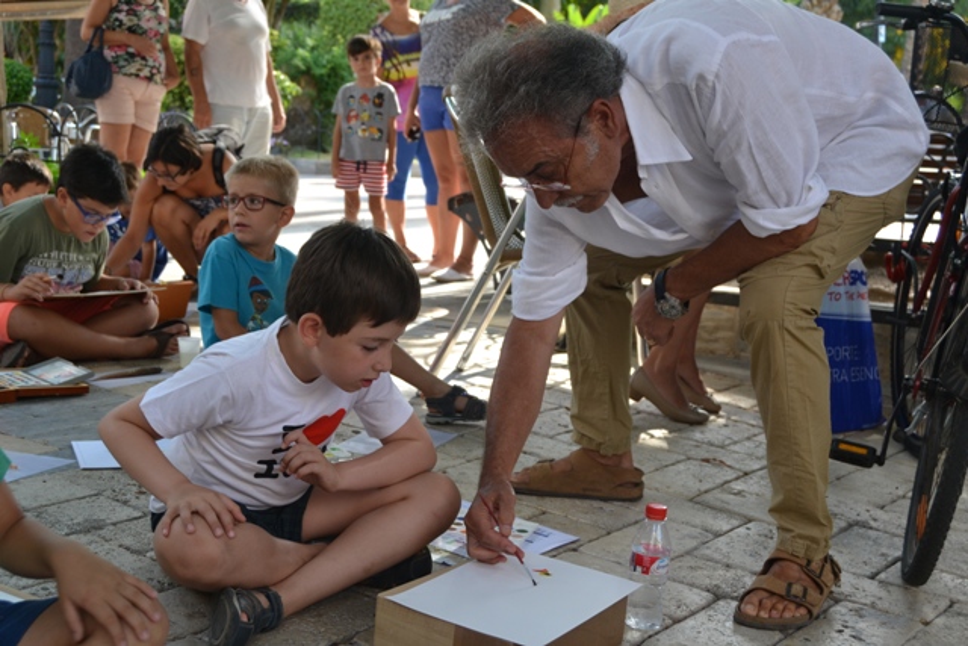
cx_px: 484
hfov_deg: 41.1
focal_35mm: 48
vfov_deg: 28.1
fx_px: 1291
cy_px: 323
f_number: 5.6
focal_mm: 32
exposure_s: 1/125
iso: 250
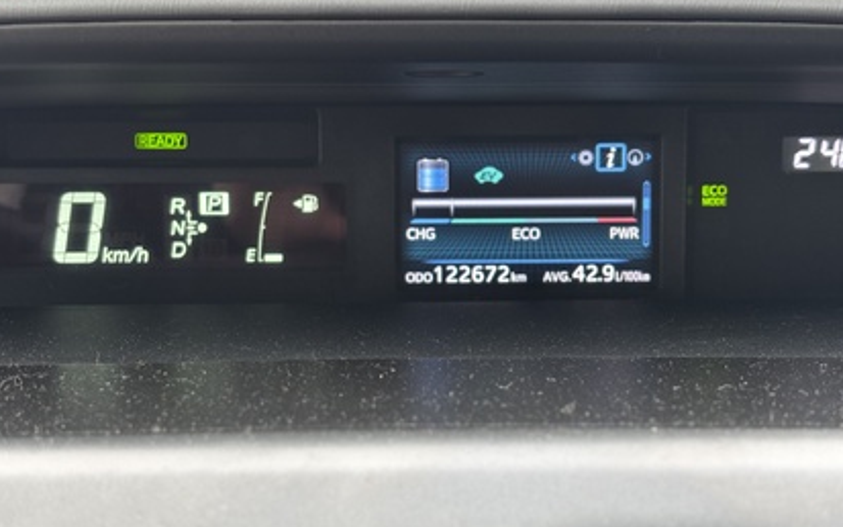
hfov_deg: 36.3
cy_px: 267
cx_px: 423
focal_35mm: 56
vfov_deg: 23.1
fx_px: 1286
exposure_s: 1/60
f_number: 1.6
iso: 100
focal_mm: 5.96
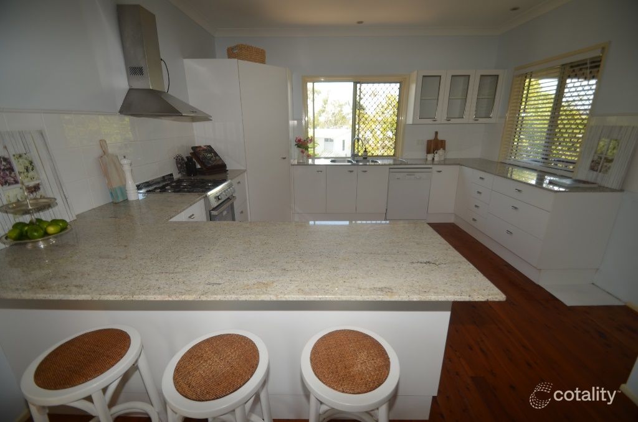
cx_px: 319
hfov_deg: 100.5
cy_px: 211
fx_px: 265
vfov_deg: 77.1
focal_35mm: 15
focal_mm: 10
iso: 100
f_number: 3.5
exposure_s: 1/200
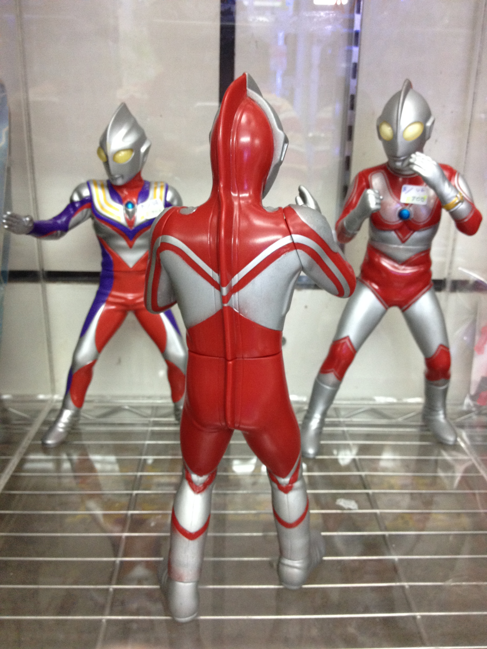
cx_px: 244
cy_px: 324
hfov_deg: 40.7
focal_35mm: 35
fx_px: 657
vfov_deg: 52.6
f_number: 2.4
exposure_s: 1/20
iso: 160
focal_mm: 4.28
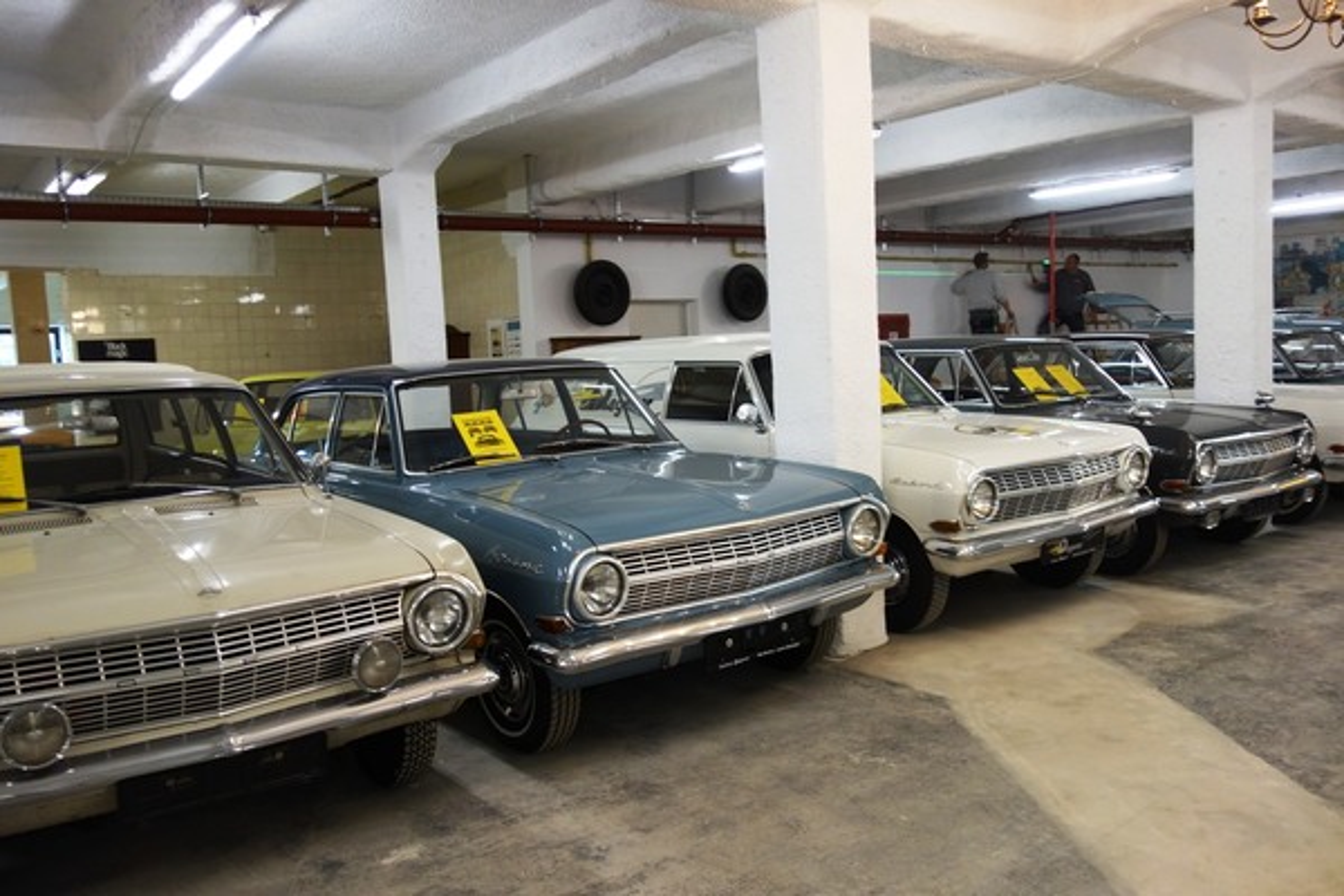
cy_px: 448
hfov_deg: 65.5
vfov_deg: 46.4
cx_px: 672
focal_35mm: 28
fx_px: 1045
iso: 200
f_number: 1.8
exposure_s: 1/60
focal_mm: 10.4
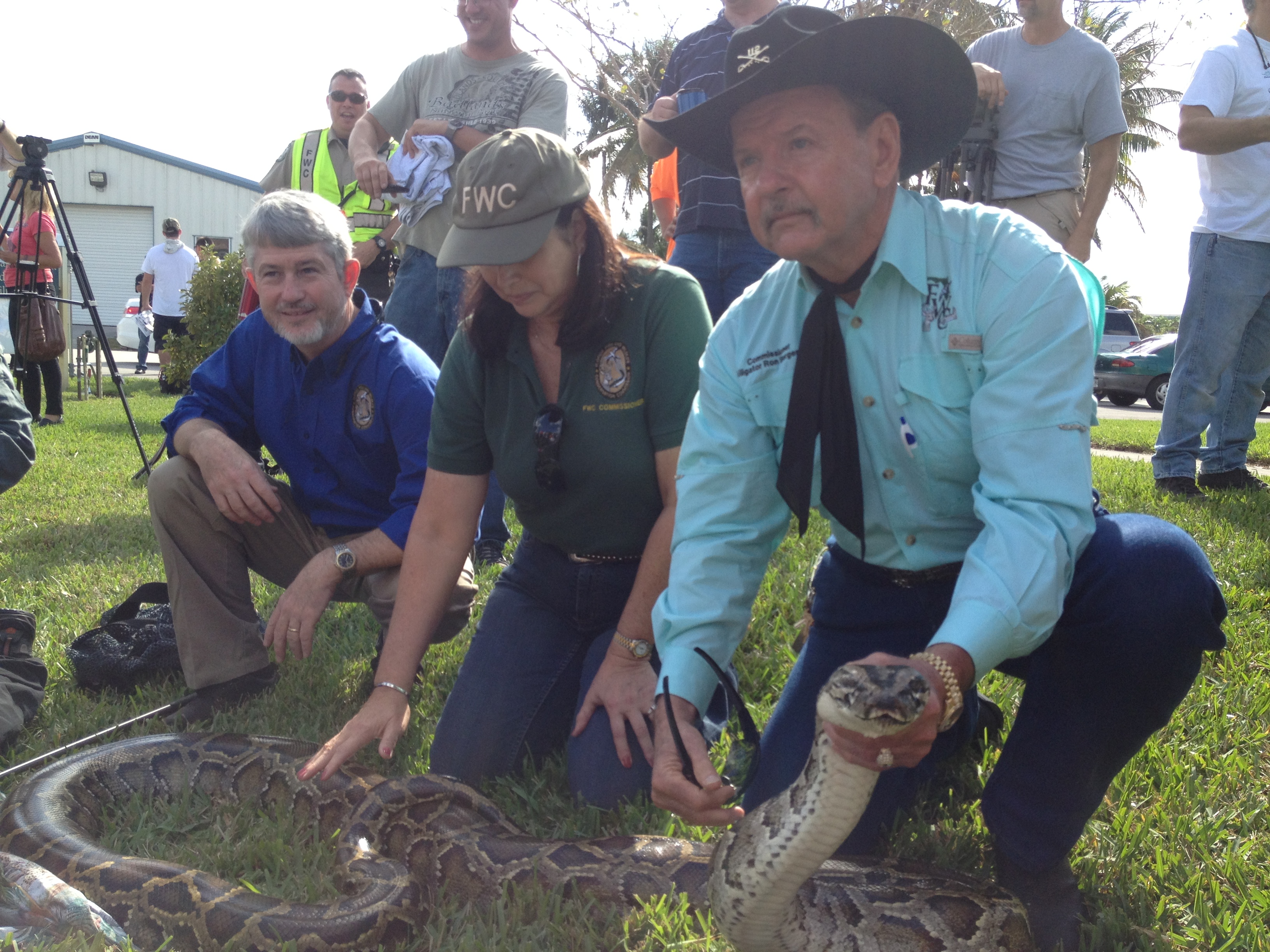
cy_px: 476
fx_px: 1284
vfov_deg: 40.7
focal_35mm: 35
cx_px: 635
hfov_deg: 52.6
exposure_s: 1/620
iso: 50
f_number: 2.4
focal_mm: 4.28
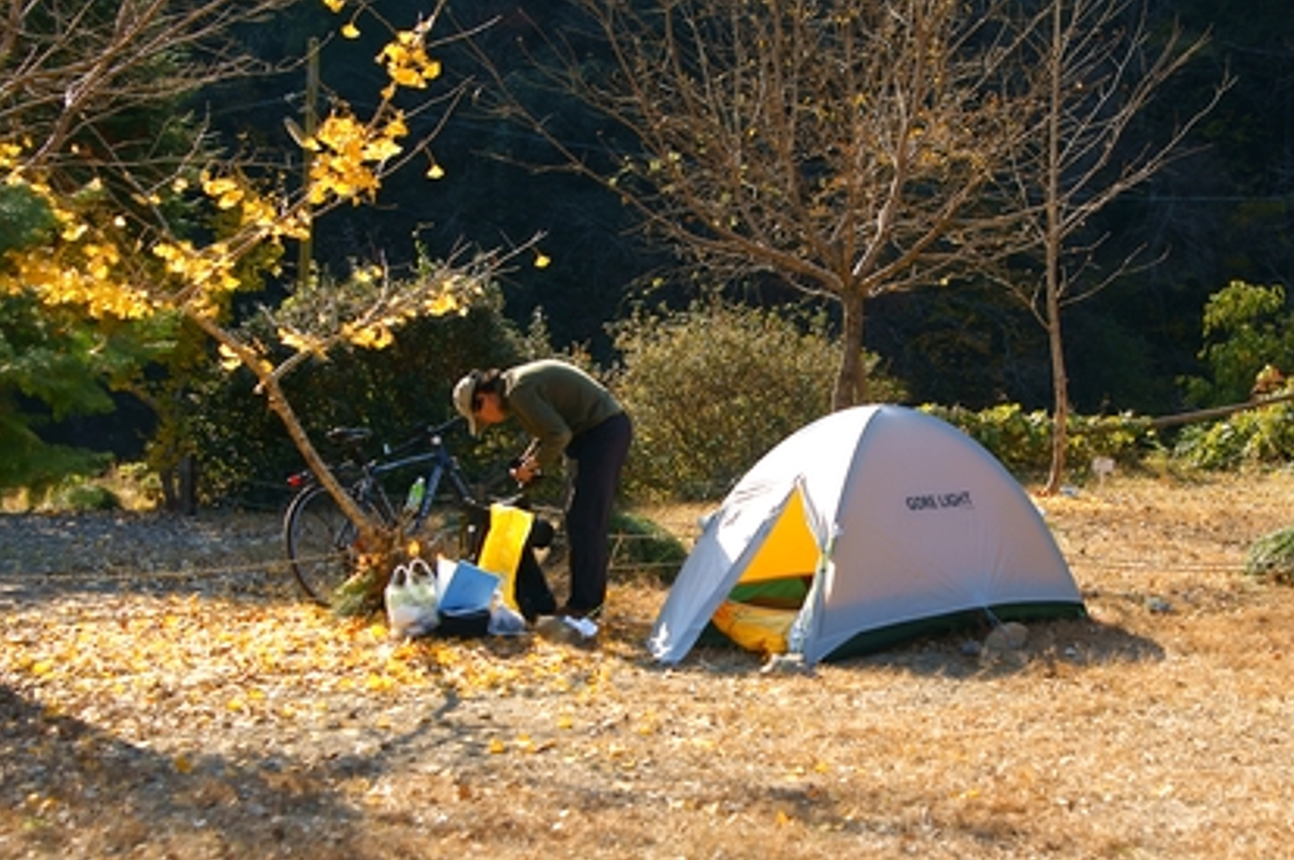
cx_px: 791
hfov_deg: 30.9
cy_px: 525
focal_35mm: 65
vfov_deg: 20.8
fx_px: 2334
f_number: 4
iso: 100
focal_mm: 28
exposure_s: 1/400
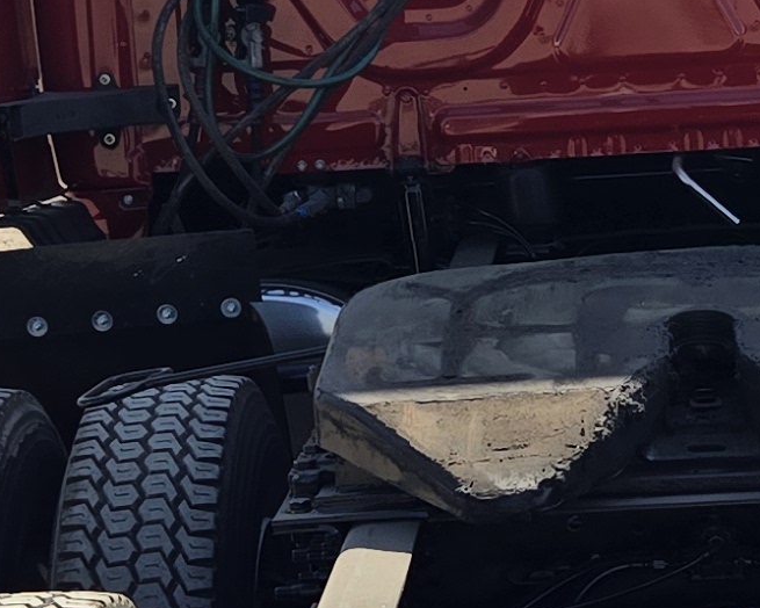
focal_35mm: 137
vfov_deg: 11.3
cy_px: 267
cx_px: 580
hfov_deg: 14.0
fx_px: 3082
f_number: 1.8
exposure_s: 1/1967
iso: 25
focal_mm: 5.4
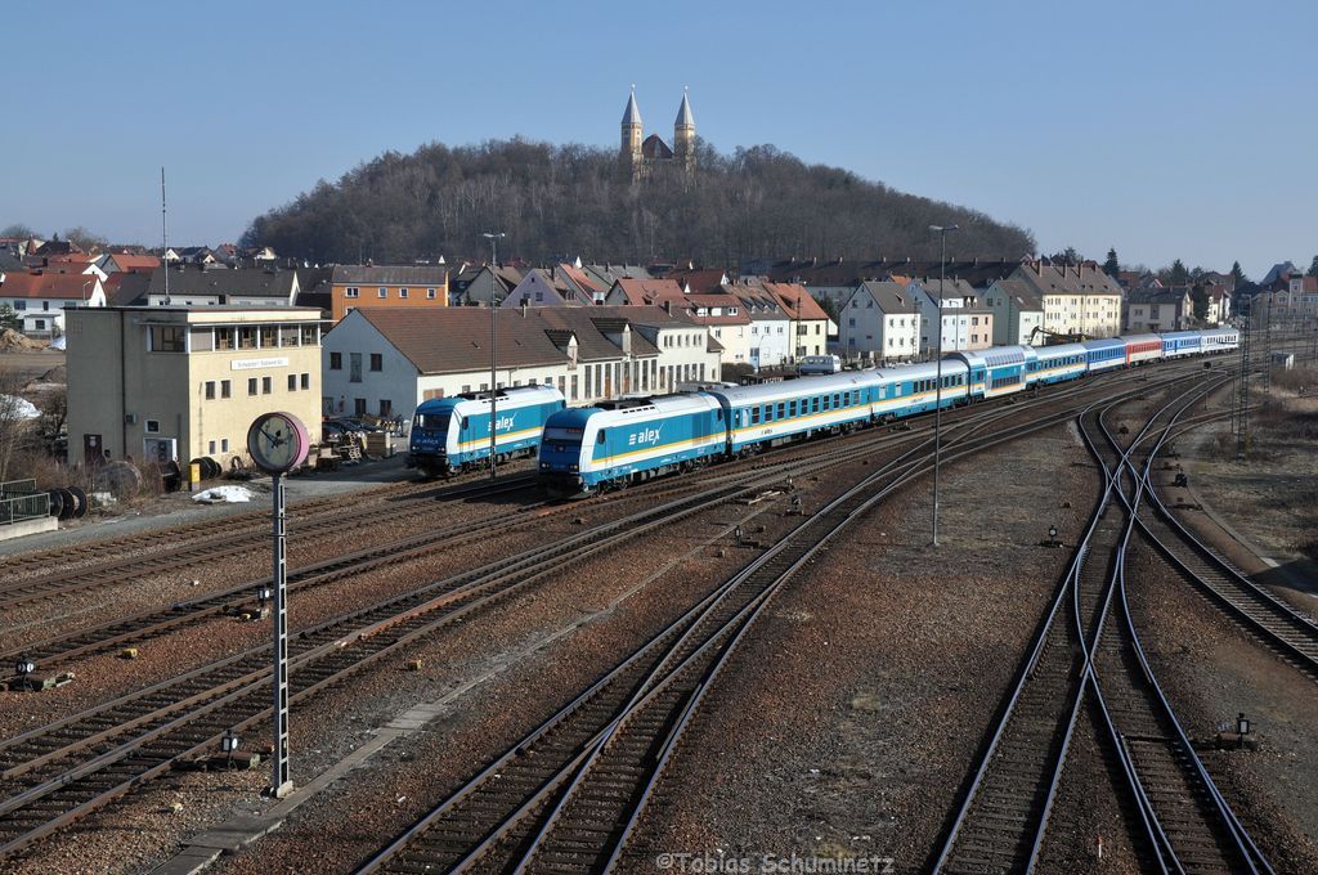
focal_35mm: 45
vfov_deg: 29.8
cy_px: 438
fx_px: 1645
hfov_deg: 43.7
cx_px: 659
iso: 200
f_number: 9
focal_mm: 30
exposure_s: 1/500
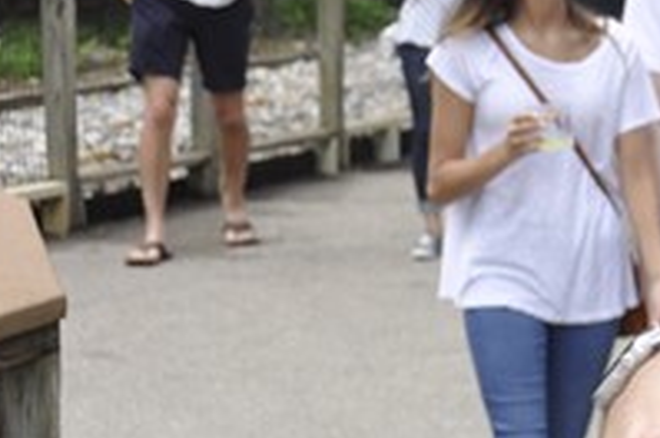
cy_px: 358
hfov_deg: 9.7
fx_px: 3588
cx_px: 1343
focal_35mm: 196
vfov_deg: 7.0
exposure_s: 1/60
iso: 400
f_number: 4
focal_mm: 26
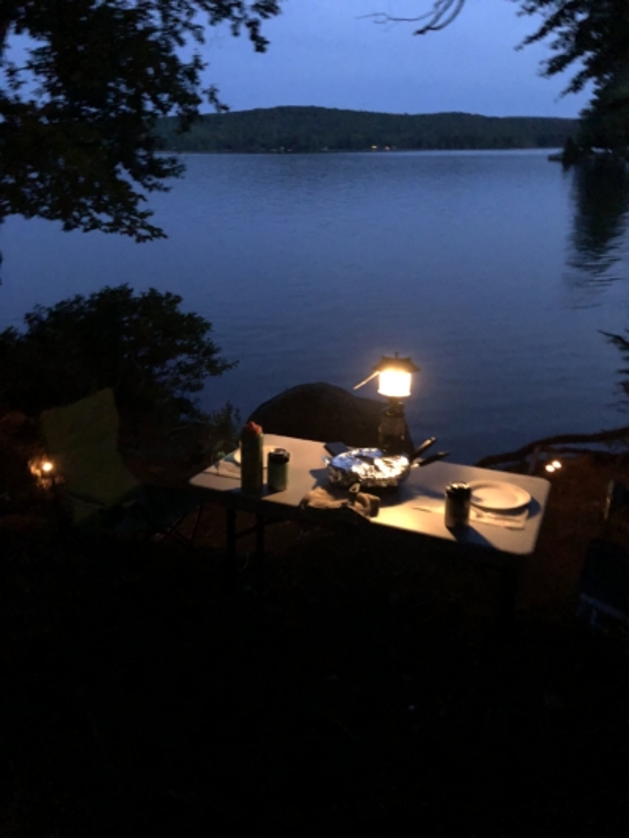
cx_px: 314
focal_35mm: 28
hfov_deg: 49.8
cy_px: 419
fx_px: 678
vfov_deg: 63.4
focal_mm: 3.99
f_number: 1.8
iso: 1250
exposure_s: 1/4
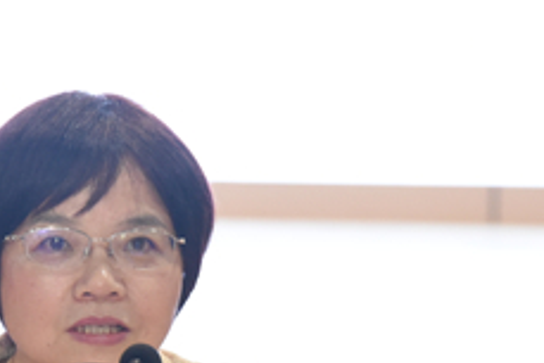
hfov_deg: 6.6
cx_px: 192
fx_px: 4748
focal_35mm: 314
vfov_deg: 4.4
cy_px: 356
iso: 4000
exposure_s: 1/100
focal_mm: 120
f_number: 5
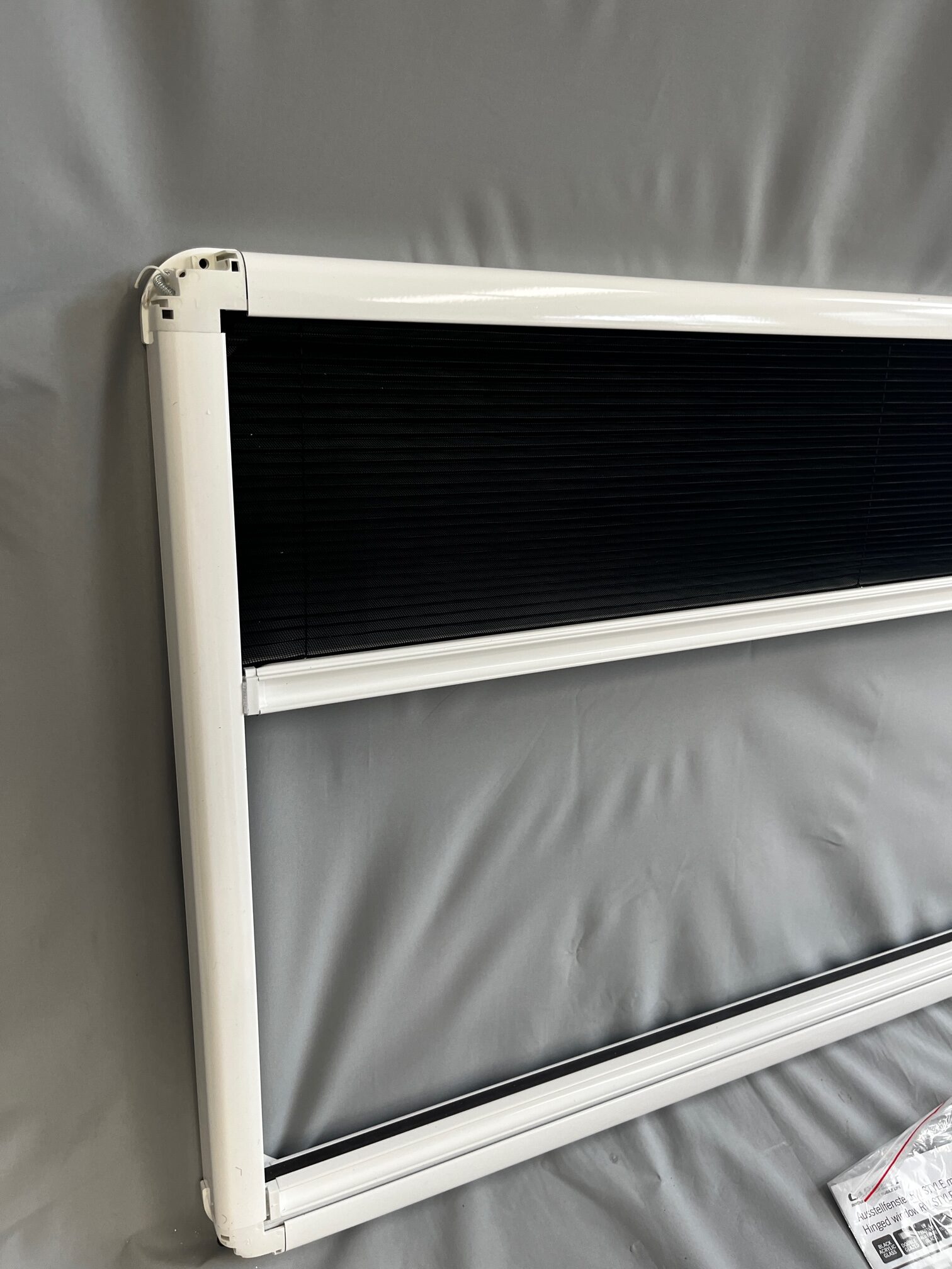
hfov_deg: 53.1
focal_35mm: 26
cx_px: 476
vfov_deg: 67.3
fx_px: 953
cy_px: 634
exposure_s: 1/100
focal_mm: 5.1
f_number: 1.6
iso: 100
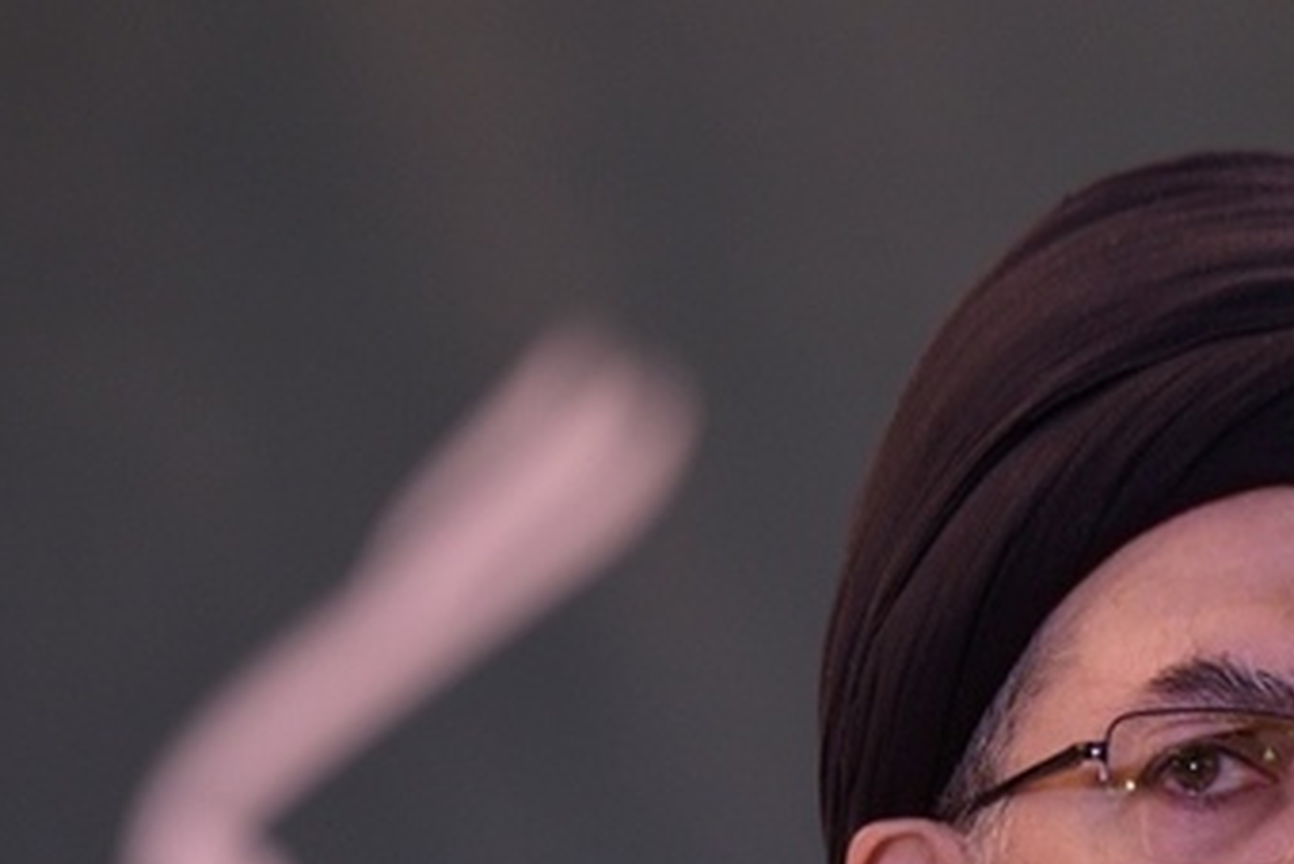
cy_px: 955
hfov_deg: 4.6
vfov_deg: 3.1
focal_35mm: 447
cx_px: 1092
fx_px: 16073
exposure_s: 1/100
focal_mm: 190
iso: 640
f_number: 3.5
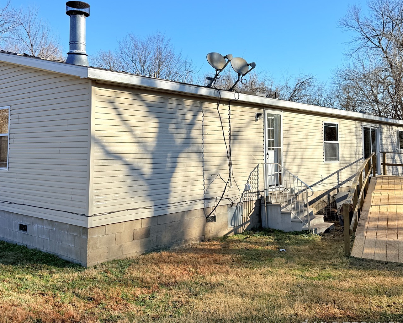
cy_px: 114
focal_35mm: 35
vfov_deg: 41.8
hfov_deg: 51.5
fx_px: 417
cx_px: 192
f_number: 1.78
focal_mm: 6.76
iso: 80
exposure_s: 1/3145
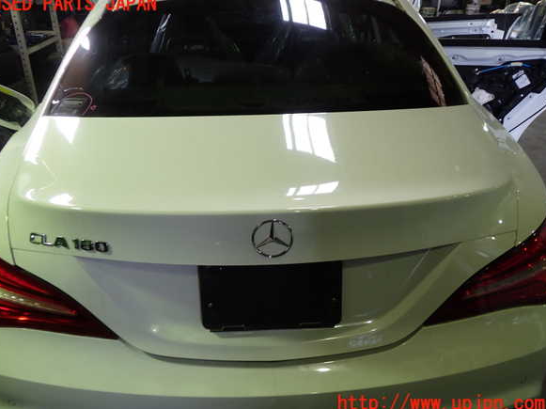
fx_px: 489
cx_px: 268
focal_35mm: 31
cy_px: 204
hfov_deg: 58.4
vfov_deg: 45.4
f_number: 2.3
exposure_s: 1/40
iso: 200
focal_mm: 5.4
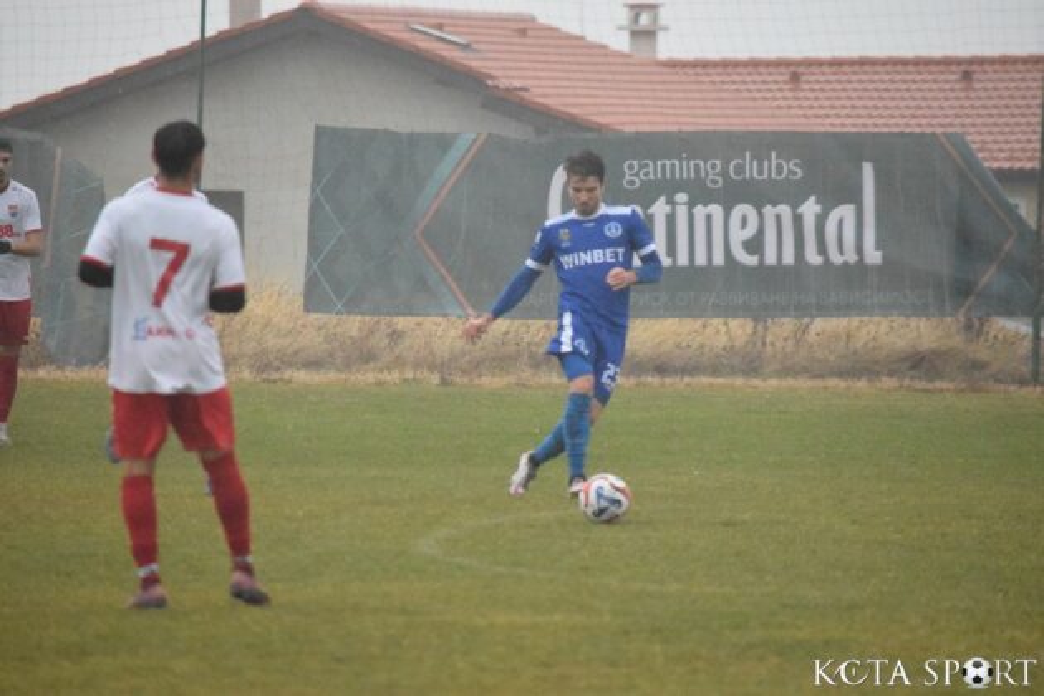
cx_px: 522
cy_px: 348
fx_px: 10439
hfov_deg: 5.7
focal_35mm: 360
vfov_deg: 3.8
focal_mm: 240
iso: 12800
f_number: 5.6
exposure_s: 1/640
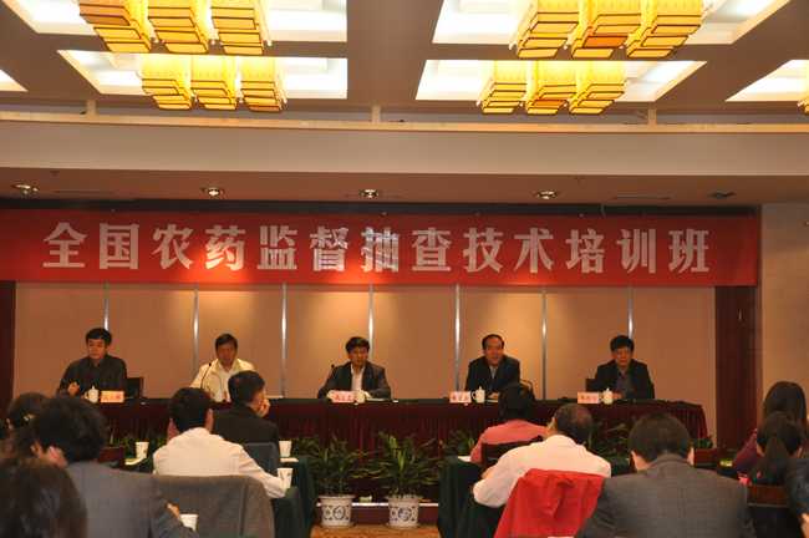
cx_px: 404
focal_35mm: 60
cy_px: 269
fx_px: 1347
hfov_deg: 33.4
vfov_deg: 22.6
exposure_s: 1/125
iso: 800
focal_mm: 40
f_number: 4.5
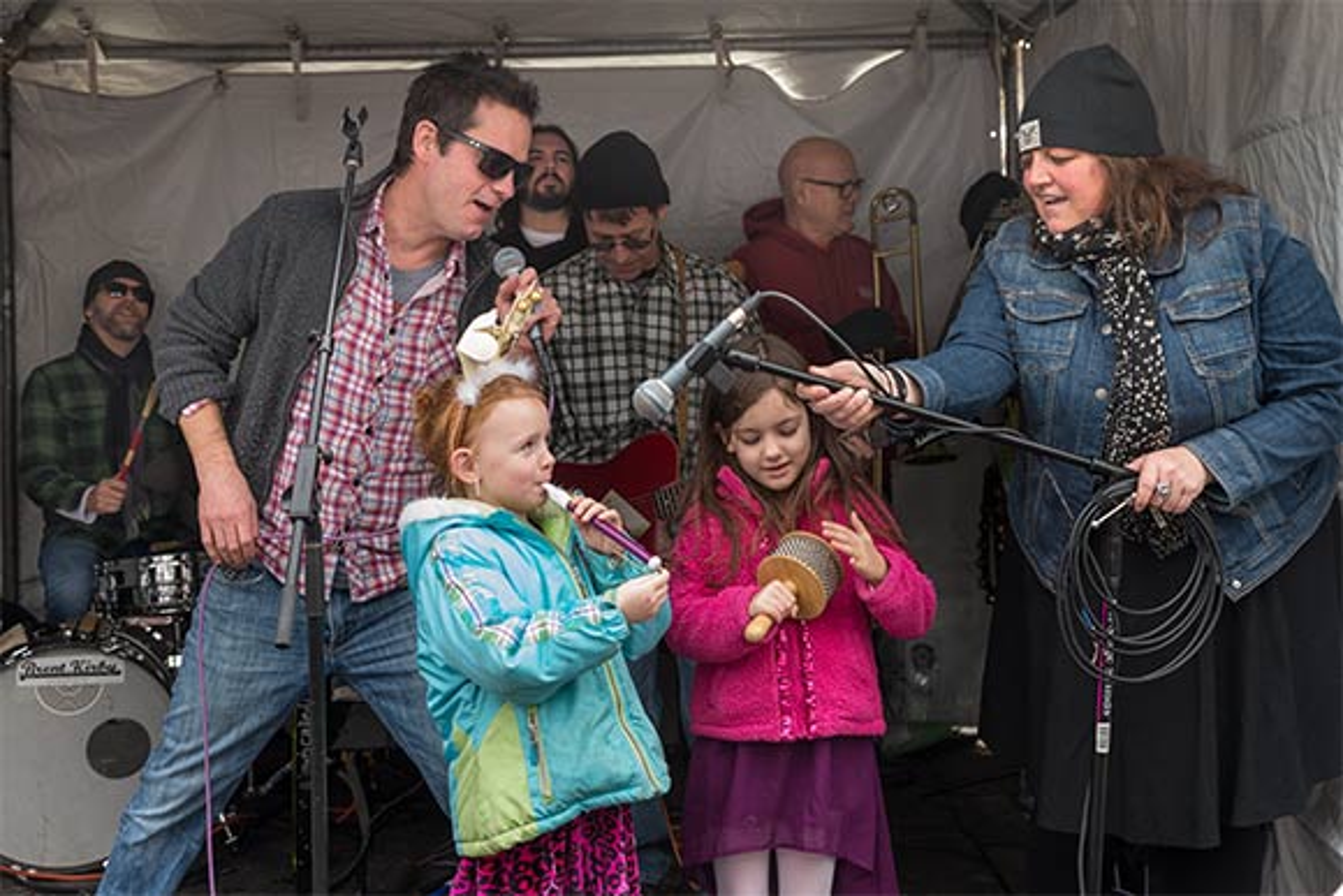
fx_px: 1716
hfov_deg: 42.7
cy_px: 448
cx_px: 672
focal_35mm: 46
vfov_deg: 29.3
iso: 640
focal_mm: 46
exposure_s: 1/180
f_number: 5.6
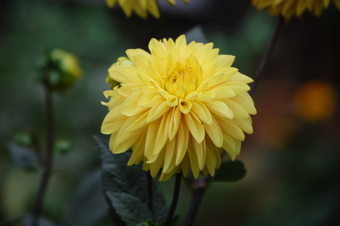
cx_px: 172
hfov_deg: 10.0
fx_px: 1939
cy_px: 112
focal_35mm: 206
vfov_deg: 6.7
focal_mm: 135
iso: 200
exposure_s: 1/250
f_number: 8
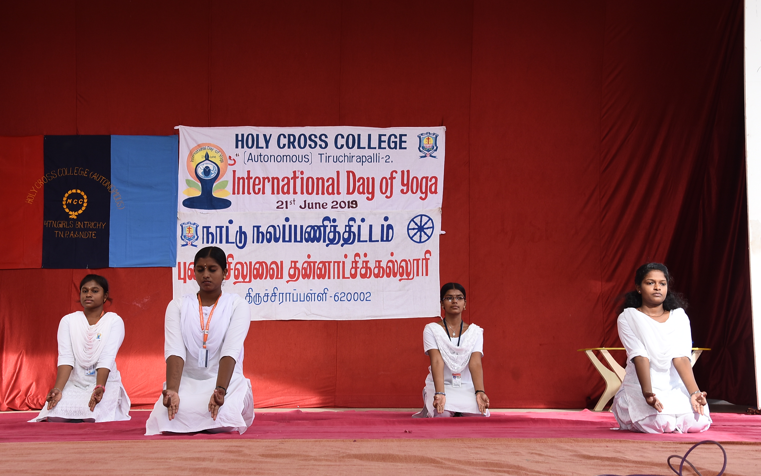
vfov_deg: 24.4
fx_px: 1099
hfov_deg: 38.2
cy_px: 236
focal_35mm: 53
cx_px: 377
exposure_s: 1/125
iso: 320
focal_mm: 34
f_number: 8
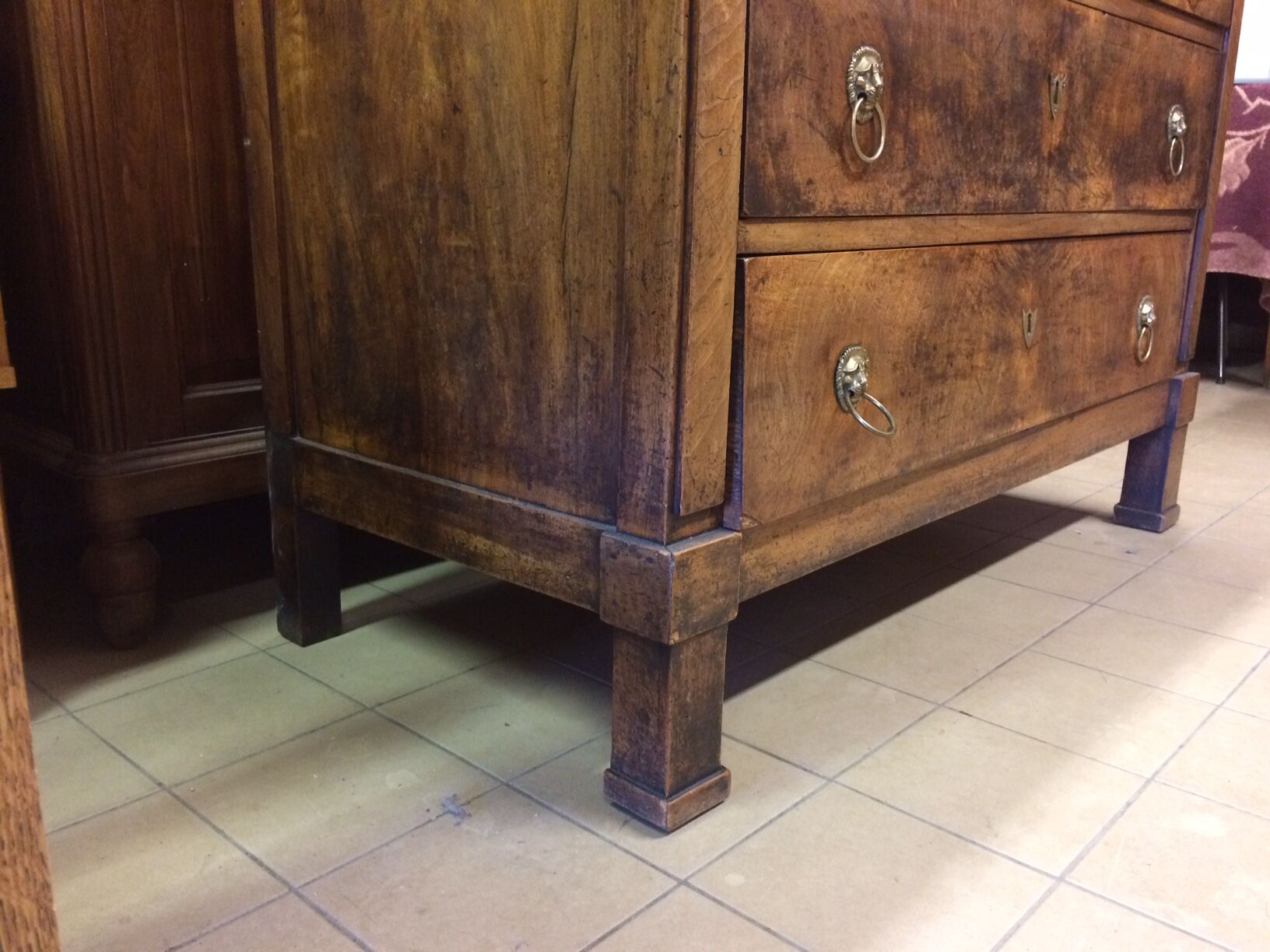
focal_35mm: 29
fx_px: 1064
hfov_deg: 61.7
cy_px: 476
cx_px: 635
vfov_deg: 48.2
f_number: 2.2
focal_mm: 4.15
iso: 250
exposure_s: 1/17
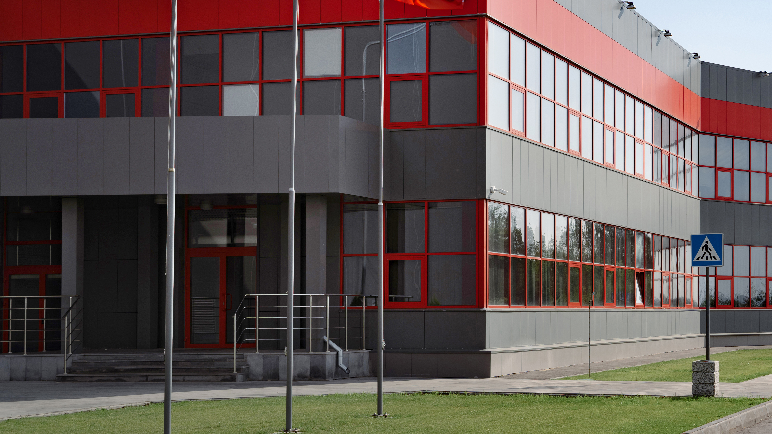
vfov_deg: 19.1
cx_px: 516
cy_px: 144
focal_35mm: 63
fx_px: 1290
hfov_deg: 33.0
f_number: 8
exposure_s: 1/250
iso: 100
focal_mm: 44
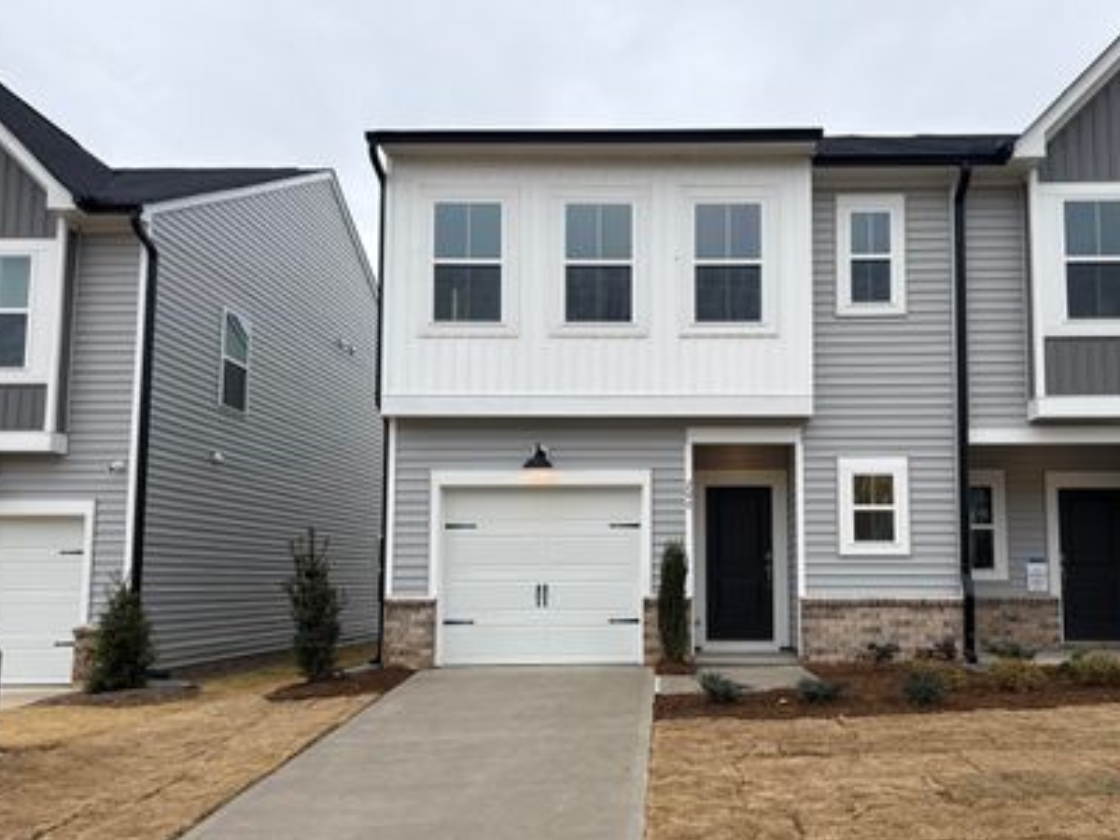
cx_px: 680
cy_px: 477
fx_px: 971
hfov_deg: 59.4
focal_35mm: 30
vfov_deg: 46.7
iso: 80
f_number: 1.78
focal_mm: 6.76
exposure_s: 1/931
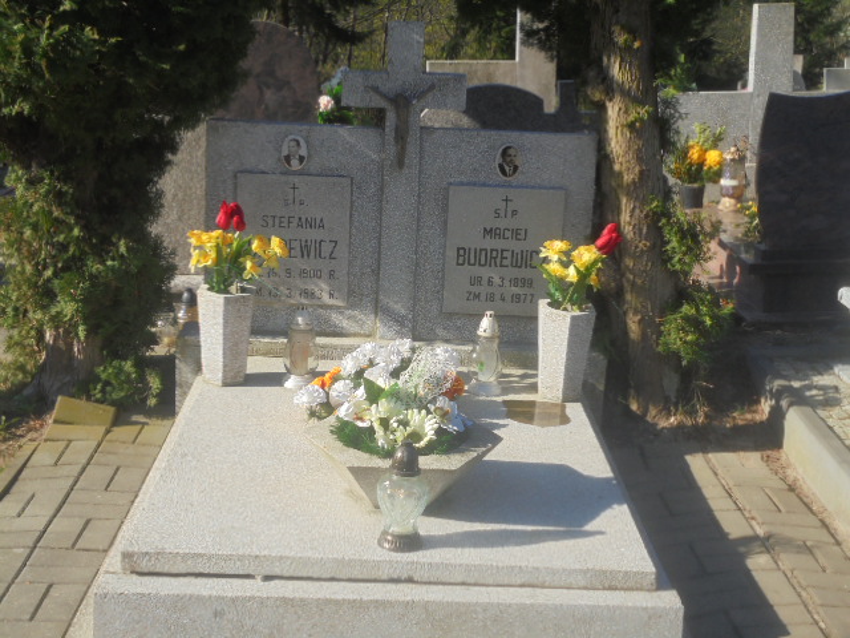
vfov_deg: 29.7
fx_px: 1203
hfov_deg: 38.9
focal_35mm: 49
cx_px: 425
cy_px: 319
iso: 100
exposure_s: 1/400
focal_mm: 8.9
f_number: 4.8
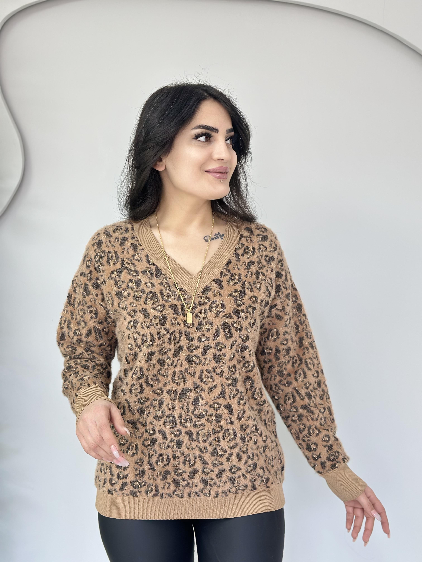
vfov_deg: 39.7
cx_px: 211
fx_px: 780
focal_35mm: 48
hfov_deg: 30.3
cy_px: 281
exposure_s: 1/100
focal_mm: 6.86
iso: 125
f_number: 1.78
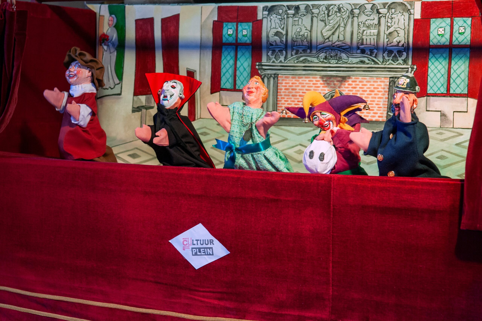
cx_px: 241
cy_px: 160
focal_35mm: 62
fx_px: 829
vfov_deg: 21.9
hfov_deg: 32.4
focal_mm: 62
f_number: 5.6
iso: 1000
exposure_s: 1/80
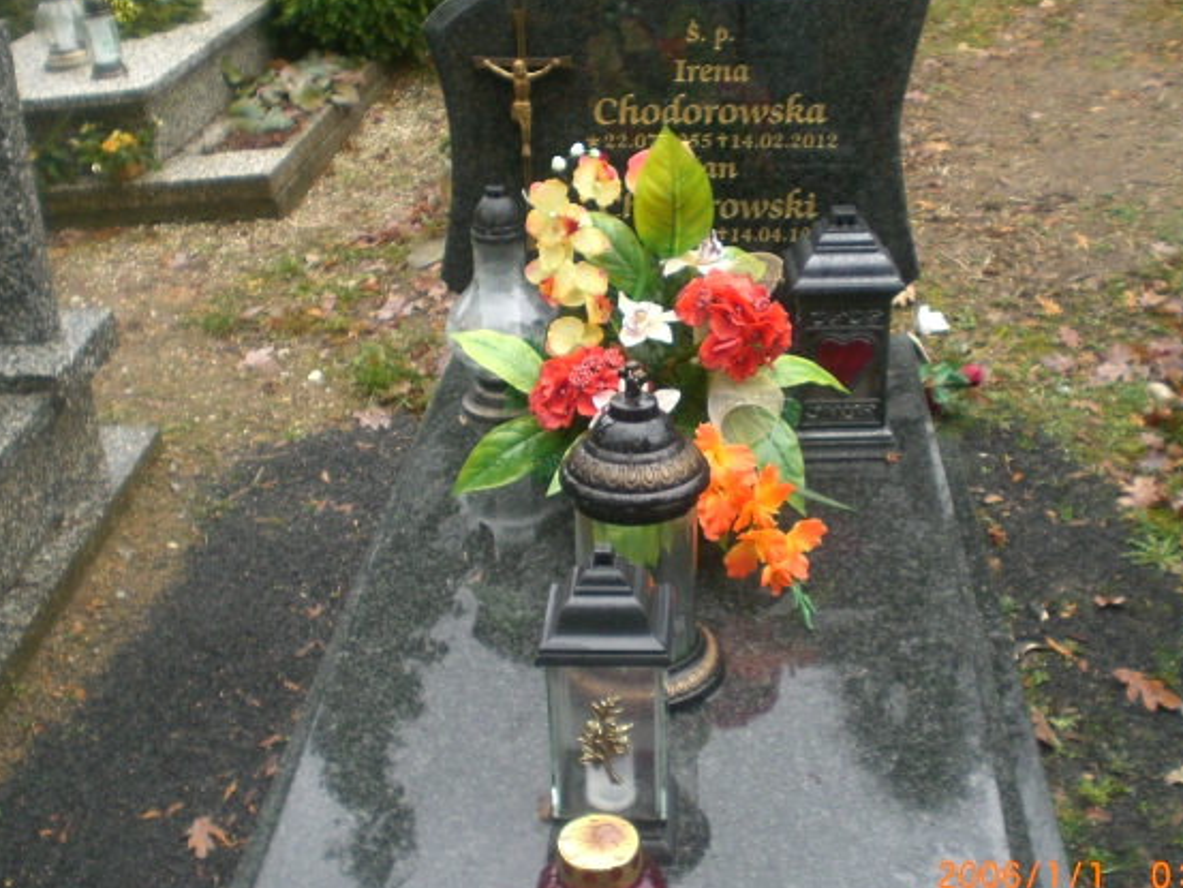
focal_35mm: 44
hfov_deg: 42.9
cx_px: 633
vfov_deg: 32.9
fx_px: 1504
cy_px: 466
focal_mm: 6.3
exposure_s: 1/60
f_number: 3.1
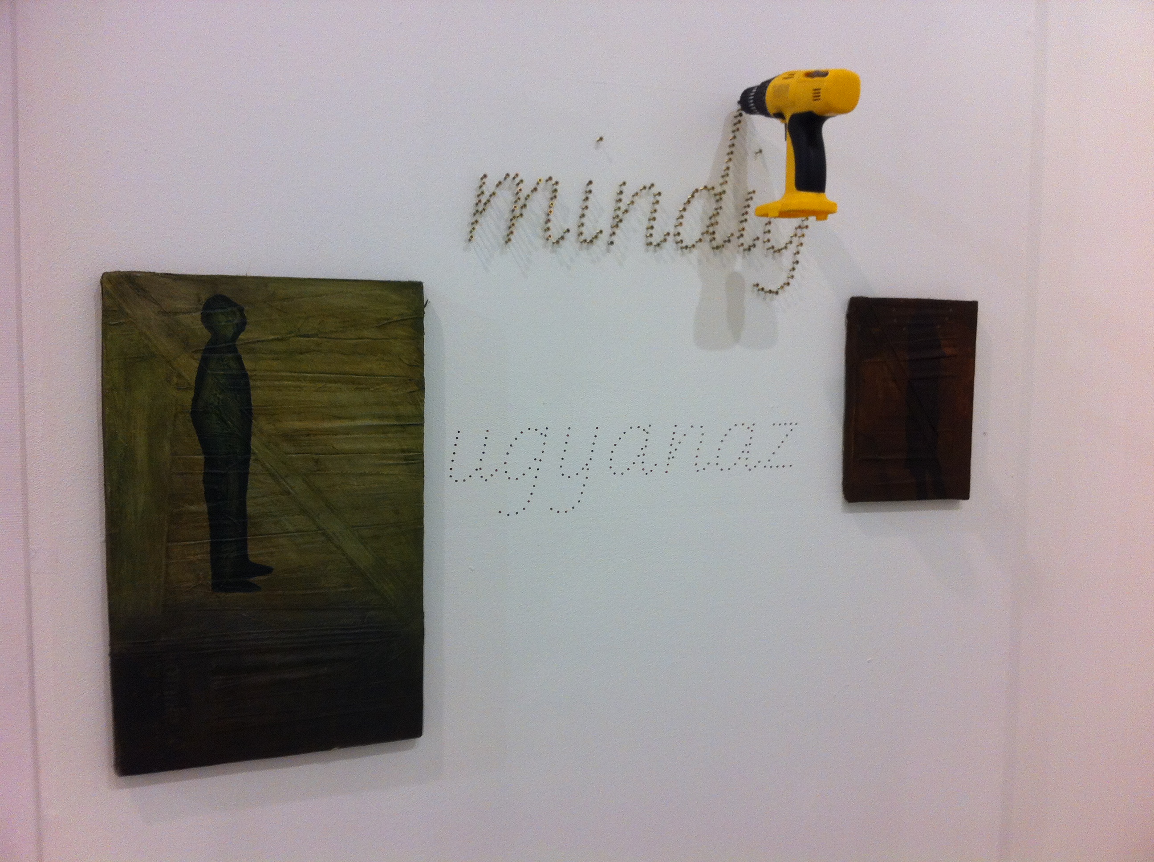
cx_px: 577
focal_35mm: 35
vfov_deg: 40.6
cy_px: 431
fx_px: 1165
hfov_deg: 52.7
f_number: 2.8
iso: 100
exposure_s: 1/17
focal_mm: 3.85
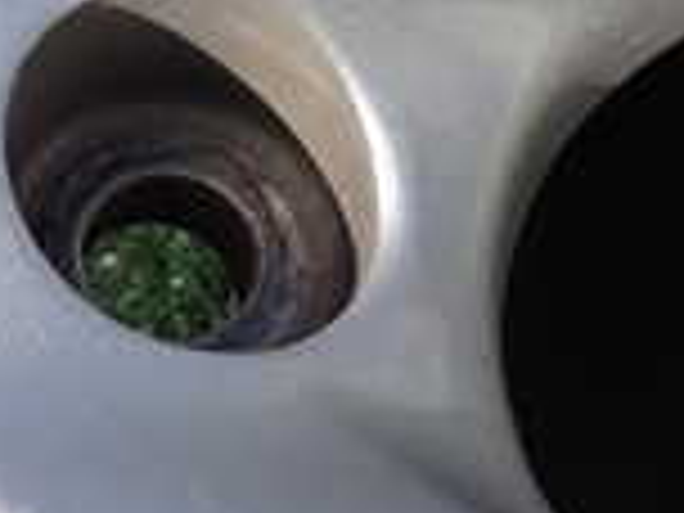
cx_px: -333
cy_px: 36
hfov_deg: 17.8
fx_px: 1956
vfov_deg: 14.8
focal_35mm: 99
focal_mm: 4.5
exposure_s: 1/200
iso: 100
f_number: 8
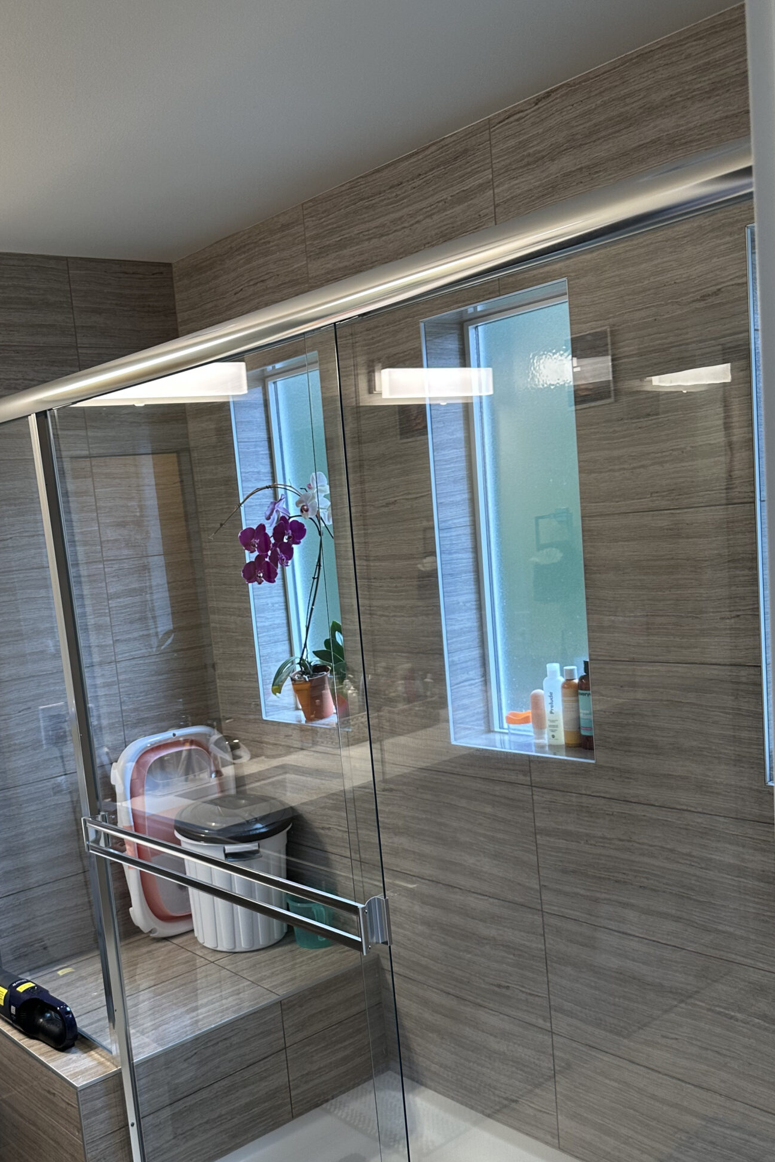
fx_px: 1065
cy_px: 696
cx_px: 229
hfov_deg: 39.3
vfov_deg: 56.8
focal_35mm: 33
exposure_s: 1/60
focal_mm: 6.86
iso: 125
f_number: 1.78
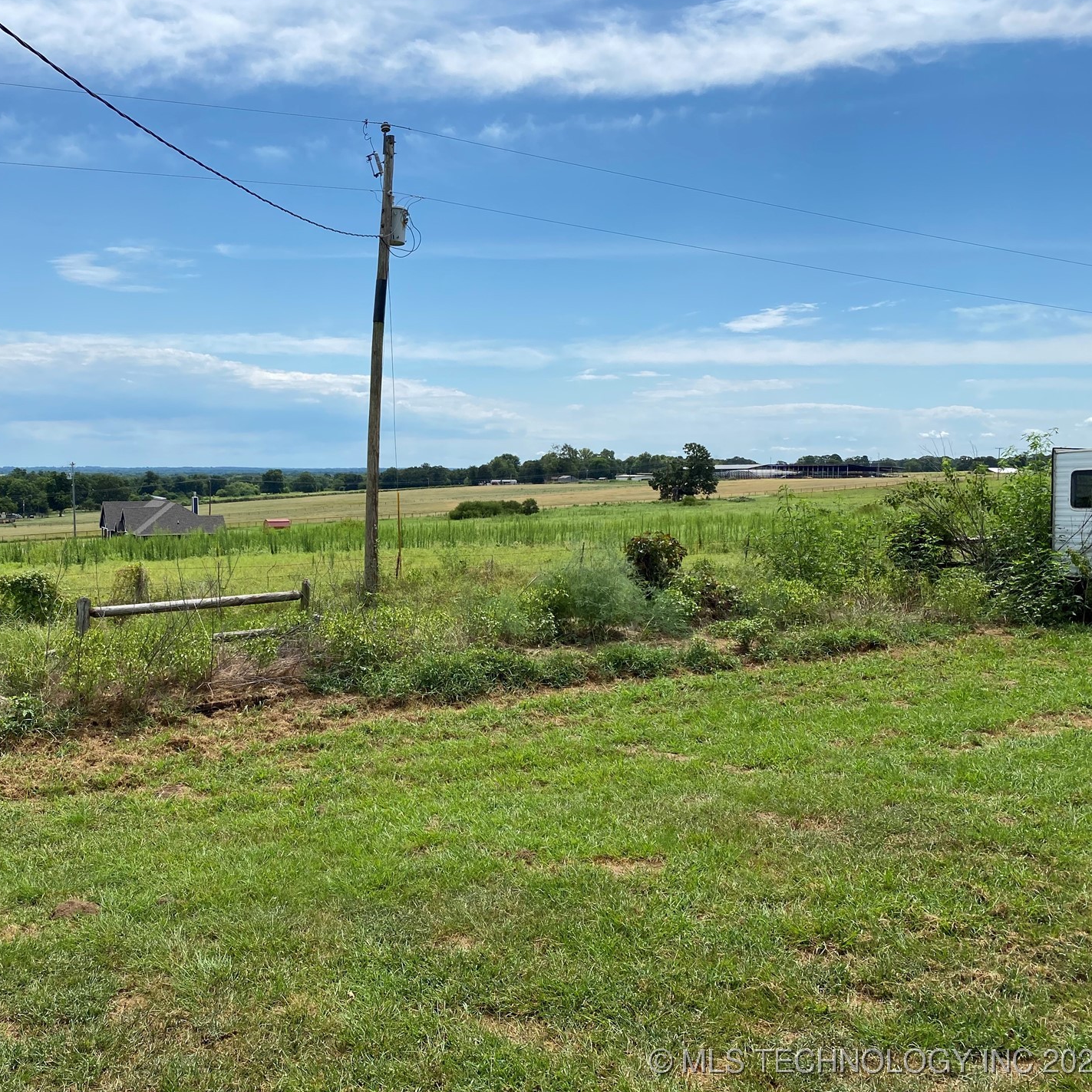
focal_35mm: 31
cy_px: 541
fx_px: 1106
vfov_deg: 52.5
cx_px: 384
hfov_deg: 51.8
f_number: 1.8
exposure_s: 1/4608
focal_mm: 4.25
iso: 32
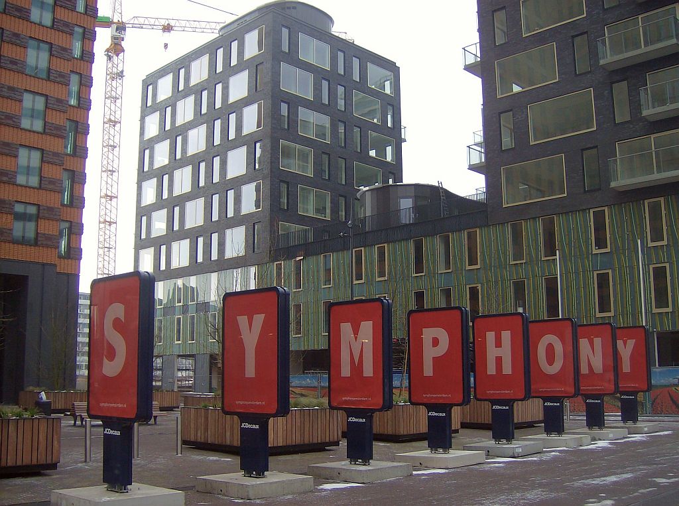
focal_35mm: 36
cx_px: 340
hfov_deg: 51.5
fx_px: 704
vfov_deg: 39.5
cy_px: 253
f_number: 2.8
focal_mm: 6
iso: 100
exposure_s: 1/372
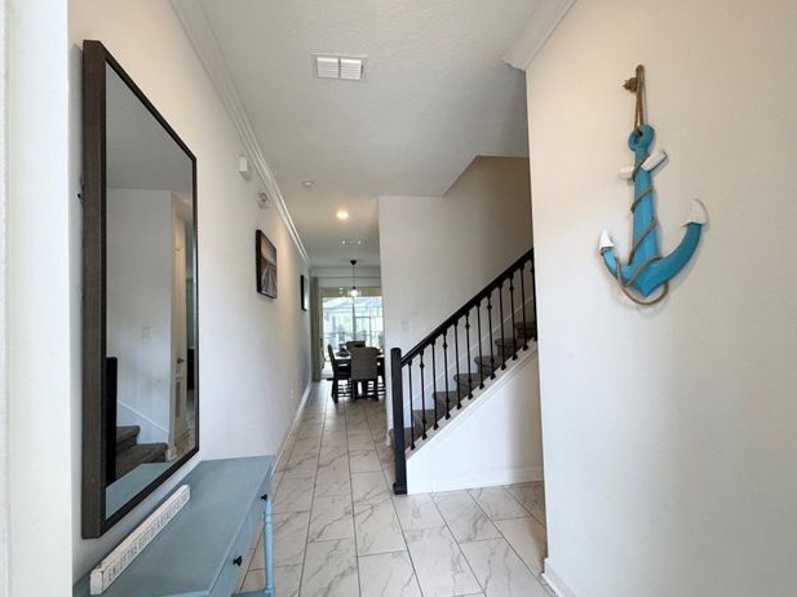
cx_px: 391
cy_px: 317
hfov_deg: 94.5
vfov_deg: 78.0
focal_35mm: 16
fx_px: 368
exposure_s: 1/120
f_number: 2.2
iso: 125
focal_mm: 2.22
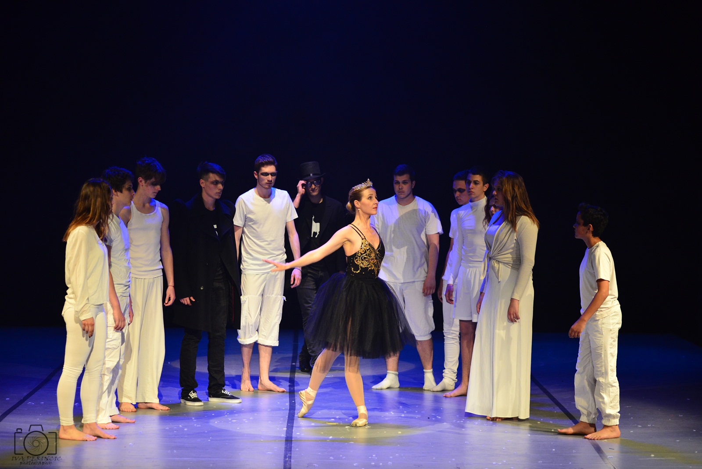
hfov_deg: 17.1
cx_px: 351
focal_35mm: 120
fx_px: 2341
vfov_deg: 11.4
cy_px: 234
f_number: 4.5
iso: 2500
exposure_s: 1/160
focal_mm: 120
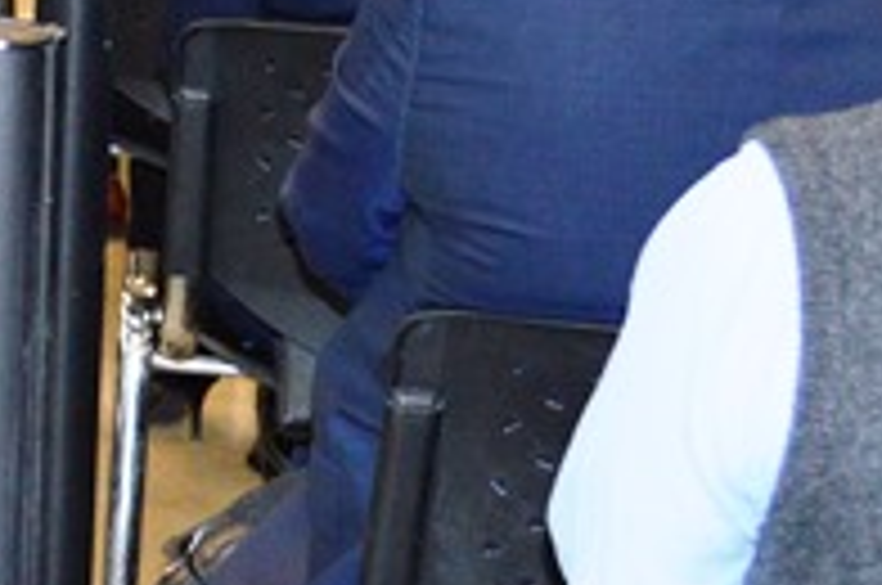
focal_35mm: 199
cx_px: -430
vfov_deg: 6.8
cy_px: -189
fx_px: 4867
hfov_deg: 10.0
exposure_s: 1/60
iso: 900
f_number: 4.2
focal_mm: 26
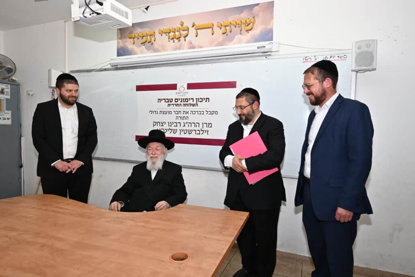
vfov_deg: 59.5
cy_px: 138
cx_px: 208
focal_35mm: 21
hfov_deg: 81.2
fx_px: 242
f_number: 4
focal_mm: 14
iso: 200
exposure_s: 1/125
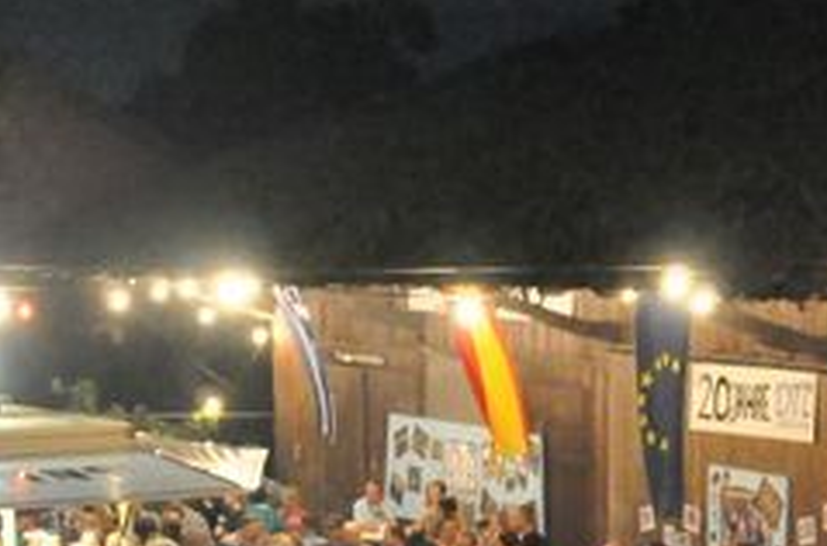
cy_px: 841
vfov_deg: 10.4
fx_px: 2879
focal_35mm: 126
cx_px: 495
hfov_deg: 16.3
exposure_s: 1/13
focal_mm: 25
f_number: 3.8
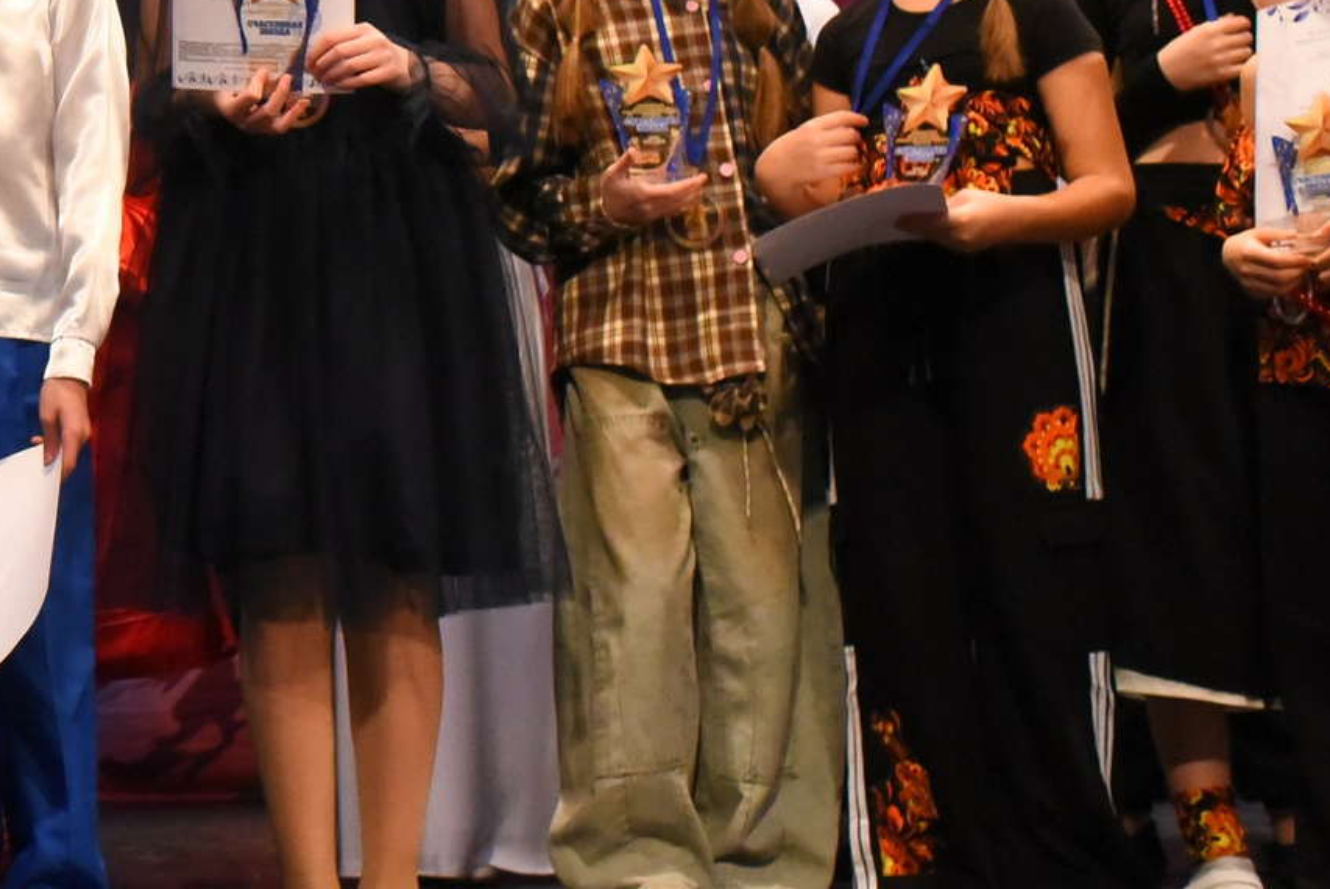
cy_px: 88
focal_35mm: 105
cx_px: -472
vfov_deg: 13.0
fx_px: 3882
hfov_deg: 18.0
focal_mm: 35
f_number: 6.3
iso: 5000
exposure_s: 1/250
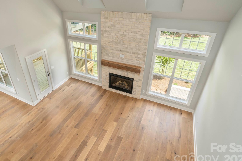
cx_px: 103
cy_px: 66
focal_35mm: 21
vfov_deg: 59.1
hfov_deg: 80.7
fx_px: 141
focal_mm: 16
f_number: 7.1
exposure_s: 1/60
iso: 320
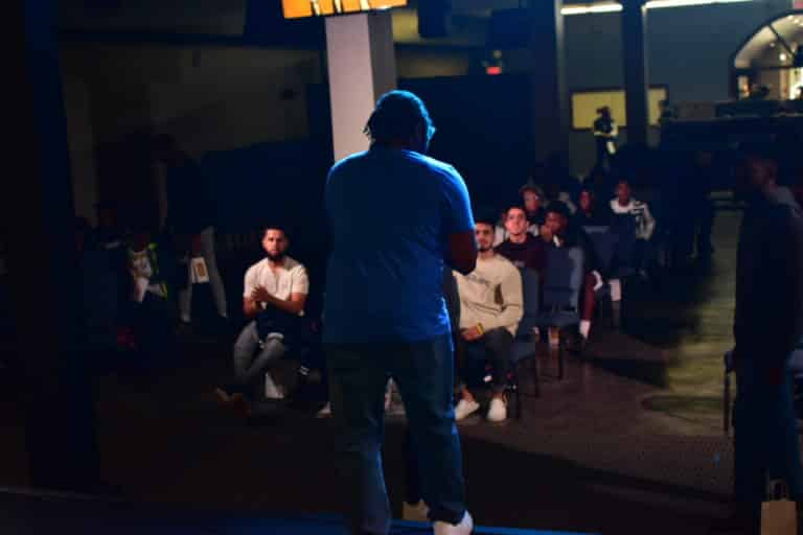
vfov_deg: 25.8
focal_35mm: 52
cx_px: 402
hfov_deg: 37.9
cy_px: 268
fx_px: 1171
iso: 1000
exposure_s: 1/125
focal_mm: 35
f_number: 4
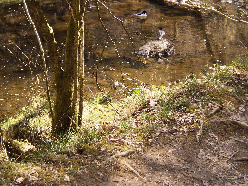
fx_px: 774
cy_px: 93
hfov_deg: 18.2
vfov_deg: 13.7
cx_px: 124
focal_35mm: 108
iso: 125
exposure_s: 1/100
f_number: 5.9
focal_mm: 18.9
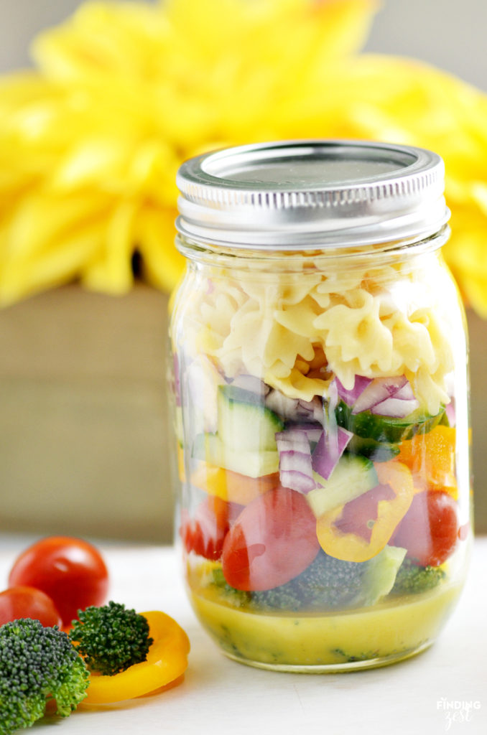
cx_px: 244
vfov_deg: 13.1
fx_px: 3211
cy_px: 368
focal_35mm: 158
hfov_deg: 8.7
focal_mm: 105
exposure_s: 1/250
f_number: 4
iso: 400
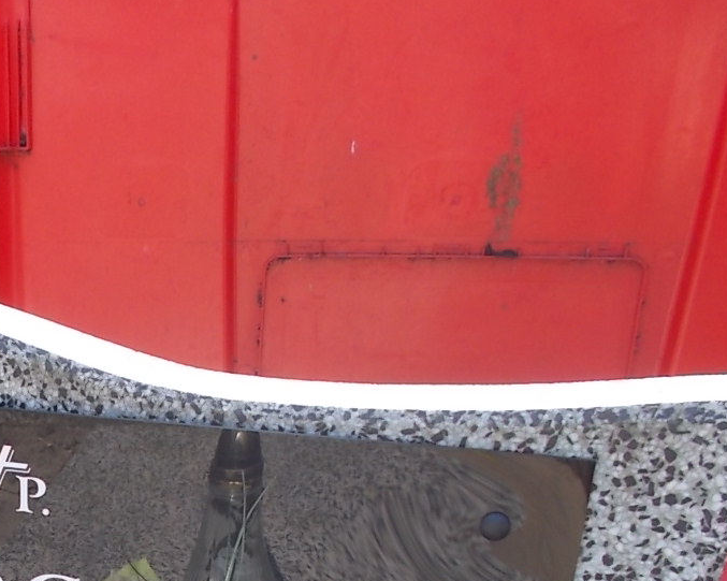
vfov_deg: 23.8
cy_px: 640
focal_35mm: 60
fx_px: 1290
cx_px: -33
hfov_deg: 29.0
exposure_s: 1/200
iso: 80
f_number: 3.2
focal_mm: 4.6
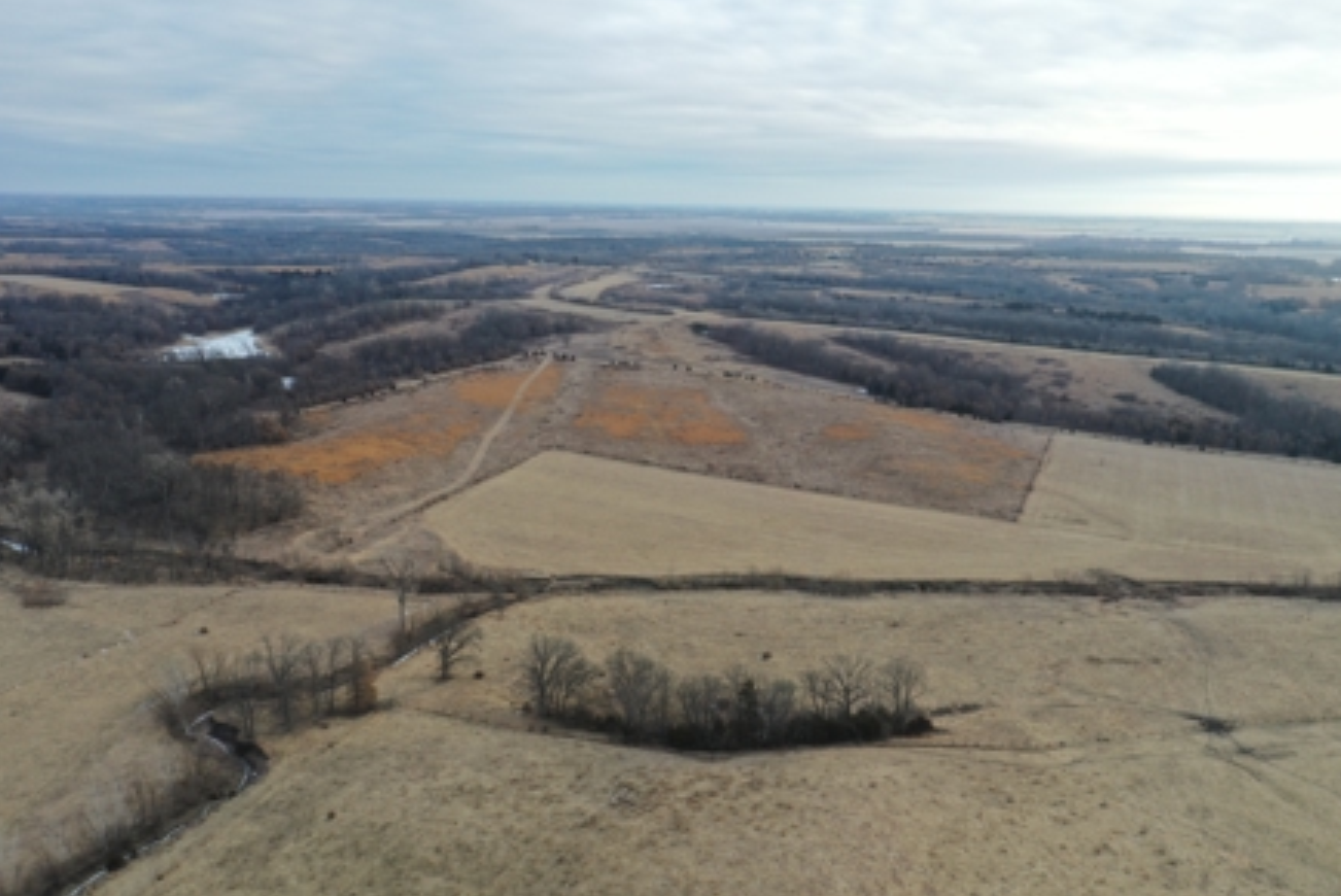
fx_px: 1081
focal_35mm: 29
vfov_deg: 45.0
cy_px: 451
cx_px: 680
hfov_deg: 63.6
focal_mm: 10.26
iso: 100
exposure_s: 1/120
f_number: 4.5
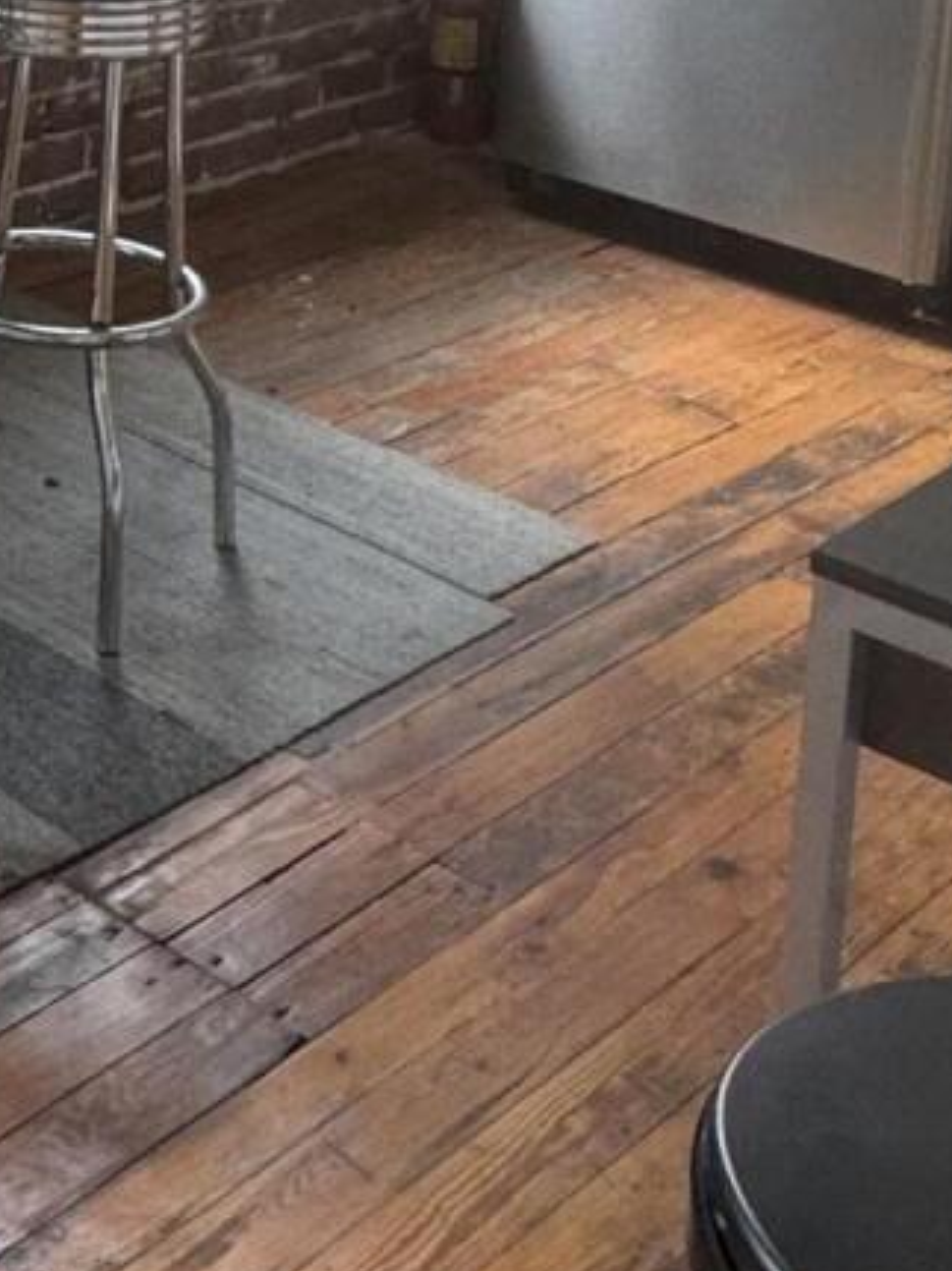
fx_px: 2385
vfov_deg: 26.4
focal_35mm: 65
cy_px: -268
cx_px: -424
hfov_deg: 19.9
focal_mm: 2.22
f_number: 2.2
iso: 200
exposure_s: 1/120
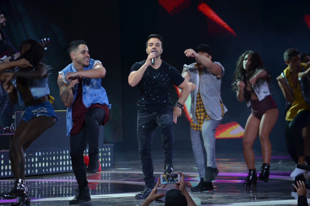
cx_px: 155
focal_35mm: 240
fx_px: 2062
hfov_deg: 8.6
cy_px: 103
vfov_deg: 5.7
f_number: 5.3
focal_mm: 160
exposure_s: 1/125
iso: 800
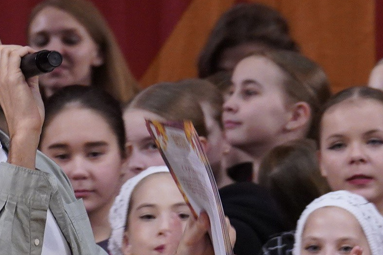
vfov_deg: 1.6
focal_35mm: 849
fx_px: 9032
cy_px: 102
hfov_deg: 2.4
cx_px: 66
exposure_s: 1/200
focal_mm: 143
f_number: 5.6
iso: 1600
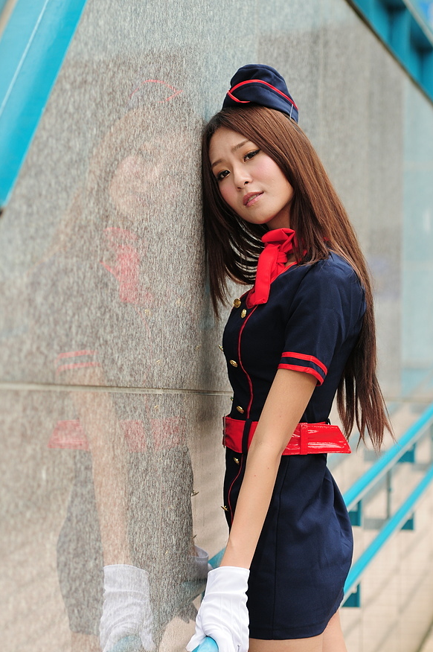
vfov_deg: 12.3
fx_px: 3012
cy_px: 374
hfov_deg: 8.2
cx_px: 228
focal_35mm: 167
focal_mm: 95
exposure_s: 1/320
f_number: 3.5
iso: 200
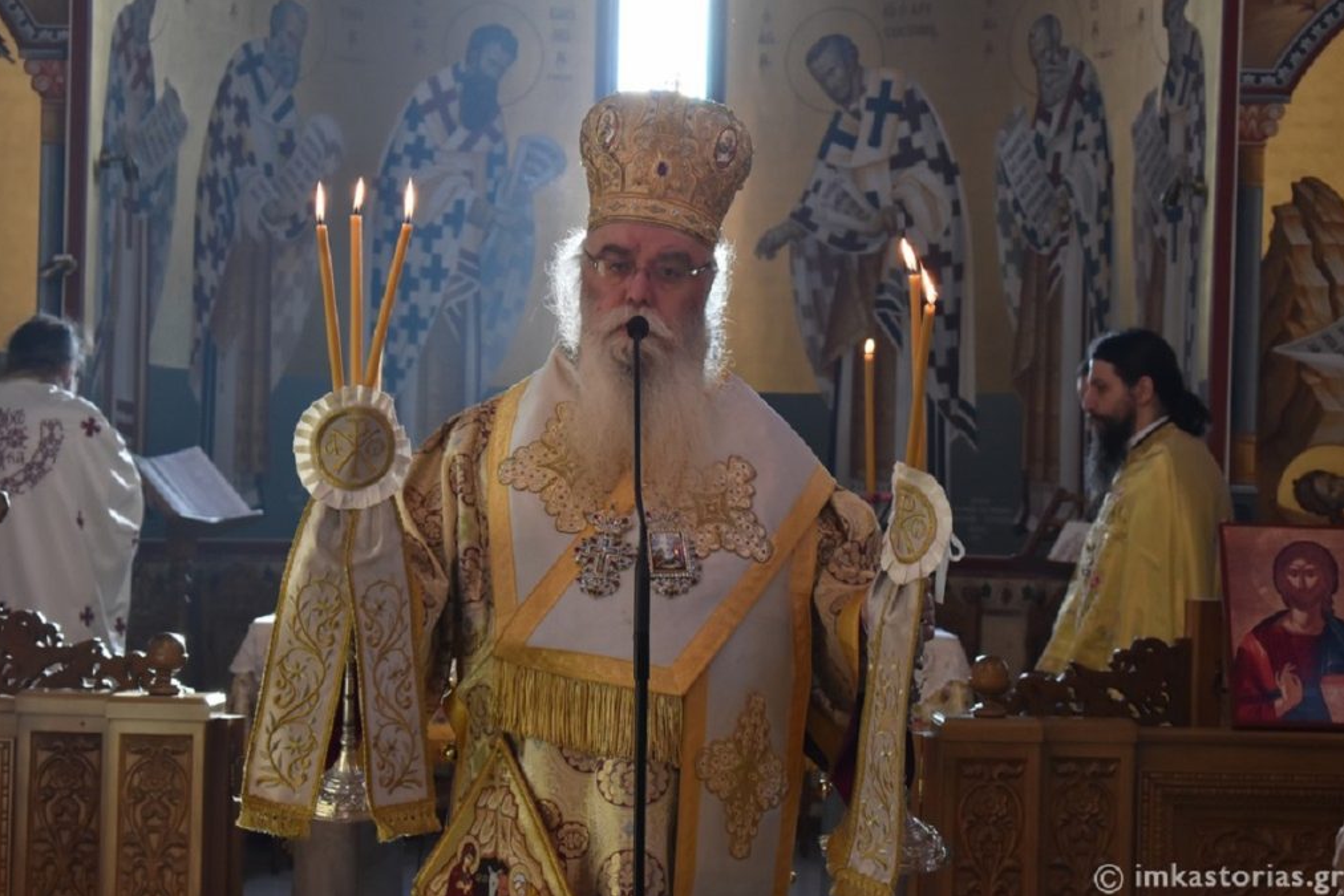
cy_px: 451
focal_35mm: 84
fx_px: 3118
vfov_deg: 16.4
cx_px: 673
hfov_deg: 24.3
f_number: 5.6
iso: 800
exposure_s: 1/60
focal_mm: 55
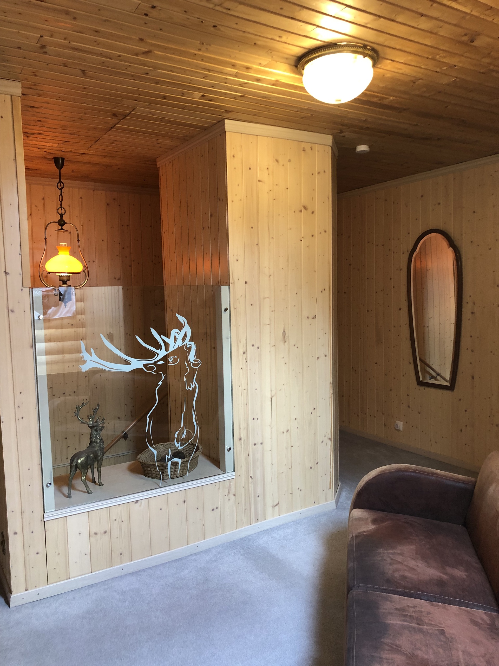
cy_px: 333
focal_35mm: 28
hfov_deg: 49.7
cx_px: 250
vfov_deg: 63.4
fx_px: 538
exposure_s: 1/17
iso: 64
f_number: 1.8
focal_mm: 3.99
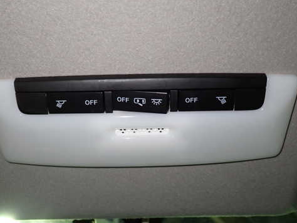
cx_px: 143
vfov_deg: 37.7
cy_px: 118
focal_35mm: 38
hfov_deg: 49.0
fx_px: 326
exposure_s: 1/30
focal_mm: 5.4
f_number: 2.3
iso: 200
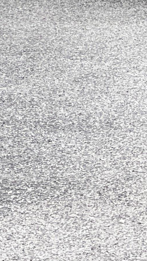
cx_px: 412
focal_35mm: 313
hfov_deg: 3.8
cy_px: -112
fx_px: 2169
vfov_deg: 6.8
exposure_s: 1/592
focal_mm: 7.5
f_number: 2.2
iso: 32
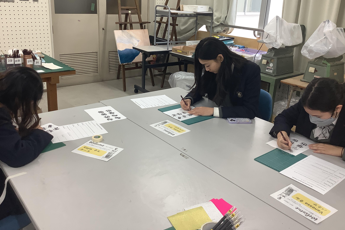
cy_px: 99
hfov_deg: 57.2
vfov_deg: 39.9
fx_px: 316
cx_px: 173
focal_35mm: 33
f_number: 2.4
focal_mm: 3.3
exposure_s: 1/60
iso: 64
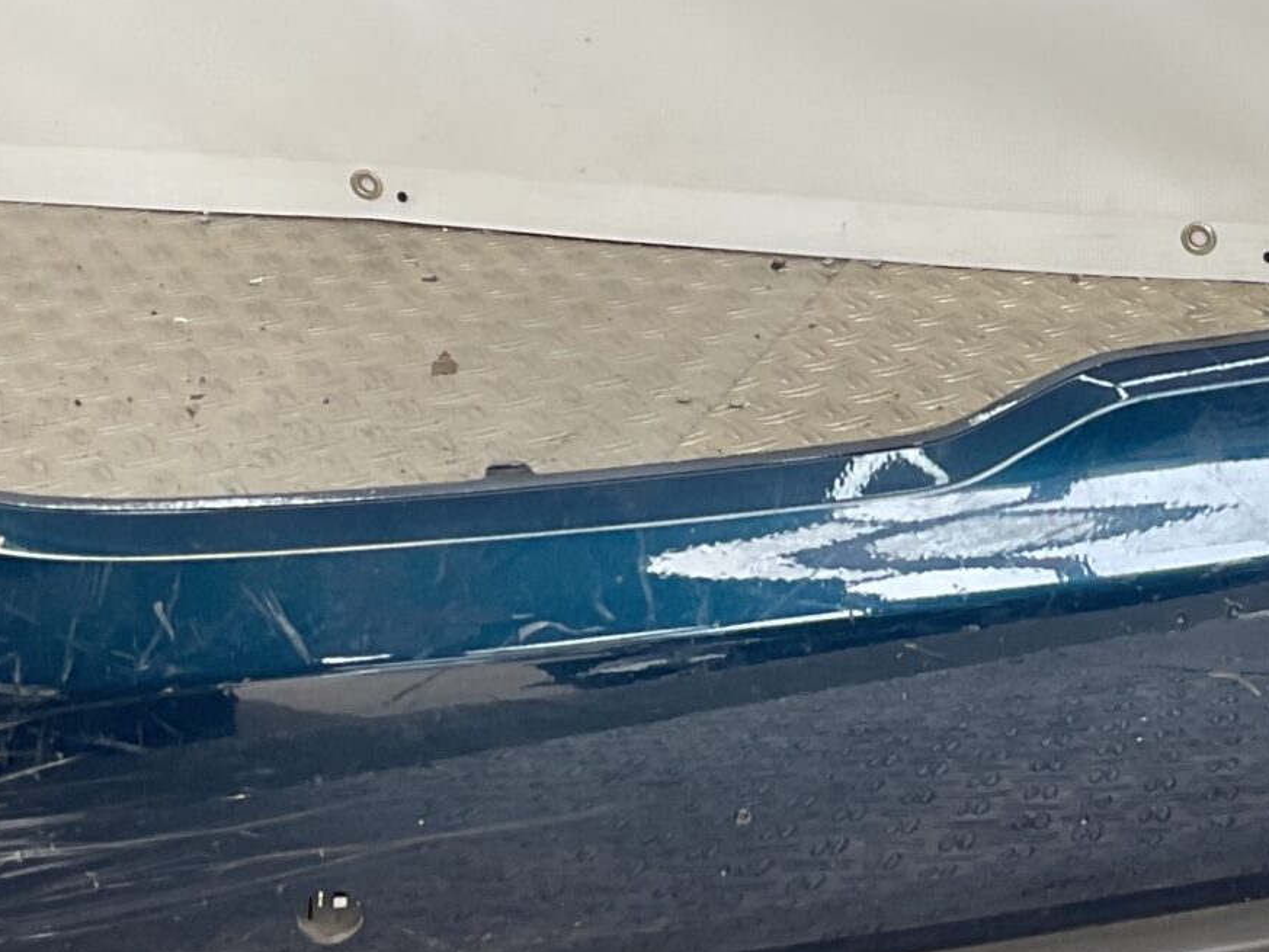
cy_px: 388
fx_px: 3116
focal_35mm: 85
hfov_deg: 22.5
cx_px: 1111
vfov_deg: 17.4
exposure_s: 1/120
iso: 16
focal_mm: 3
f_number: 1.8
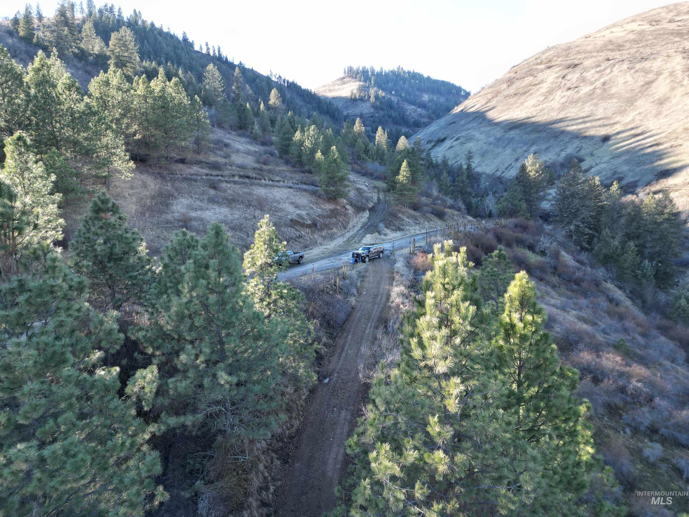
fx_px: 478
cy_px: 258
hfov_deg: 71.6
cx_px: 344
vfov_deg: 56.8
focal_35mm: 24
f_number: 1.7
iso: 100
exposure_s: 1/350
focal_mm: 6.72
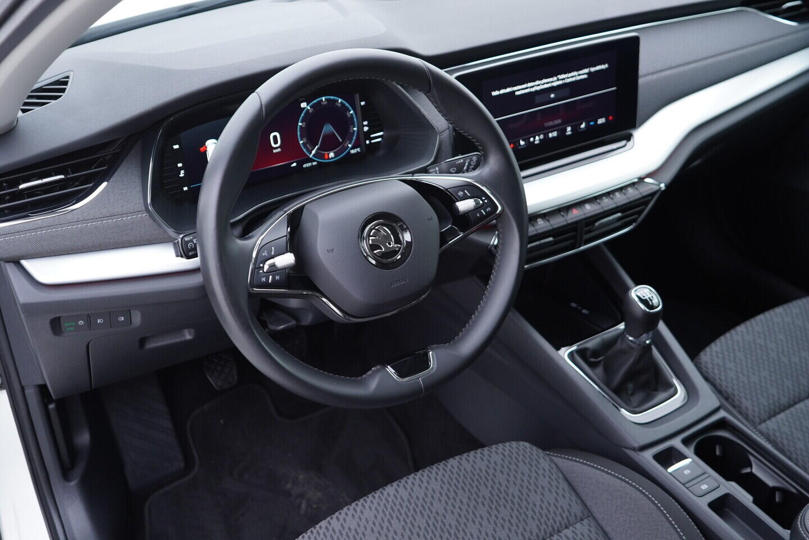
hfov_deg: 53.1
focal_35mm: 36
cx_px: 404
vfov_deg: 36.9
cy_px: 270
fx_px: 809
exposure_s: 1/40
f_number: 2.8
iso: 250
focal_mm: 24
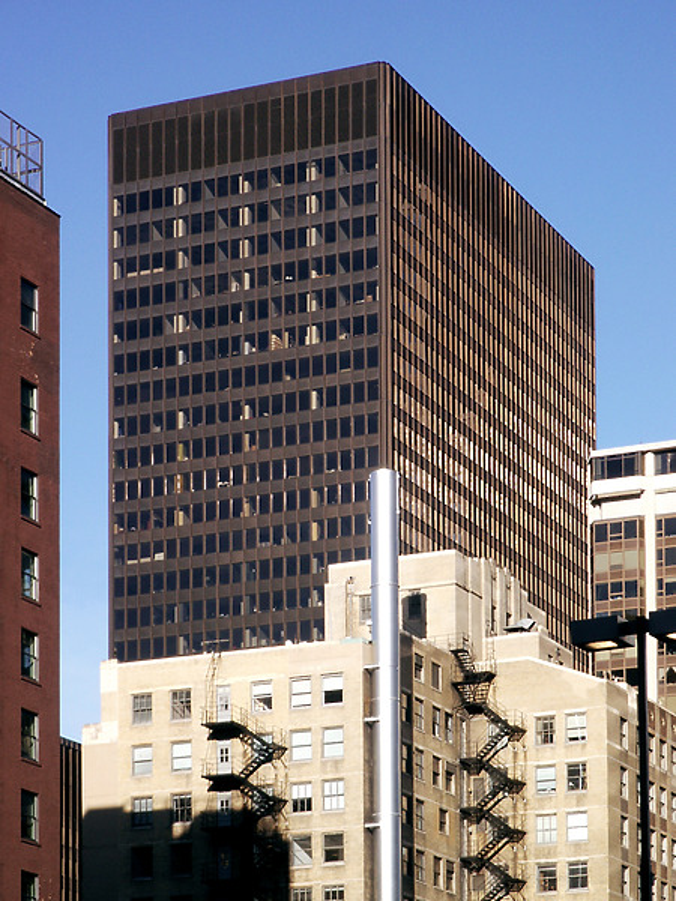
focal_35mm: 119
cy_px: 450
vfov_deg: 16.6
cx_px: 338
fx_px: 3099
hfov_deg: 12.5
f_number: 8
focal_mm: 24.19
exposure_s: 1/125
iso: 64
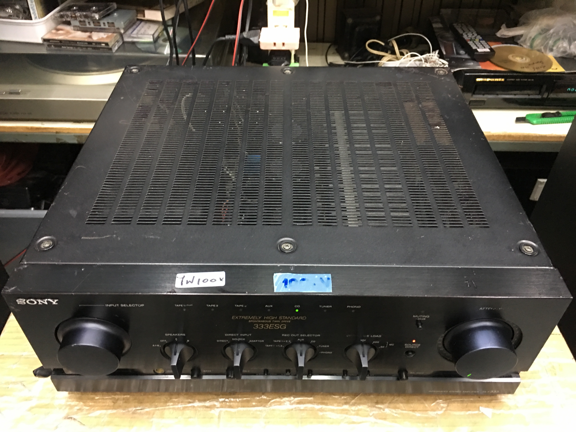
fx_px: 483
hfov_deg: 61.7
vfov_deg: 48.2
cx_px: 288
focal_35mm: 29
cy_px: 216
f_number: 2.2
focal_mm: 4.15
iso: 125
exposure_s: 1/8
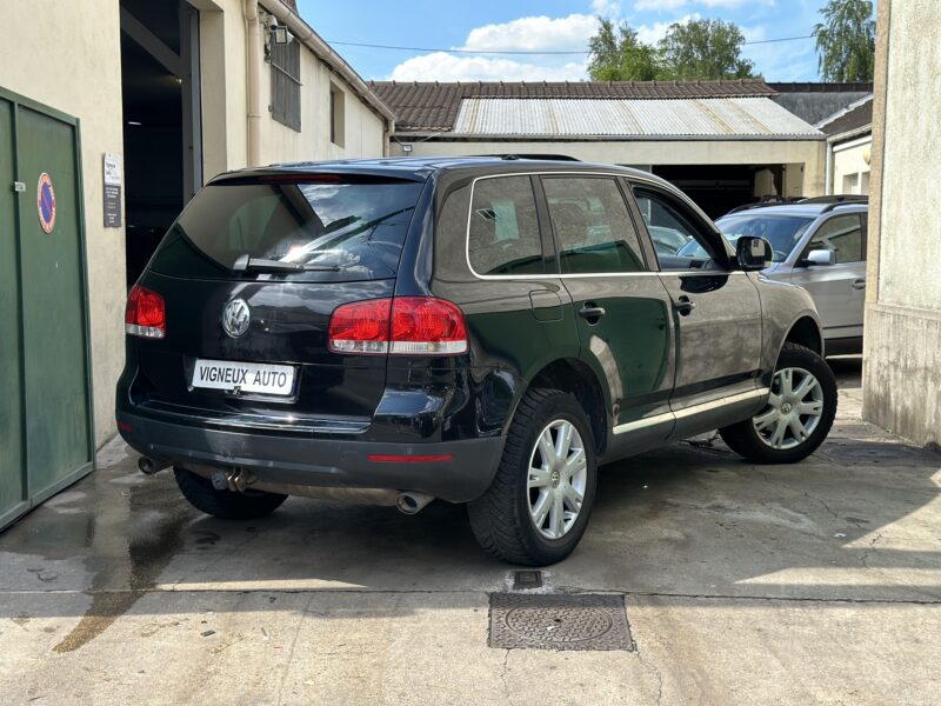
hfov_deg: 39.7
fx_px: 1305
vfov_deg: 30.3
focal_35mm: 48
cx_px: 470
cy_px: 353
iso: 64
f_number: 1.78
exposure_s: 1/1171
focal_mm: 6.86
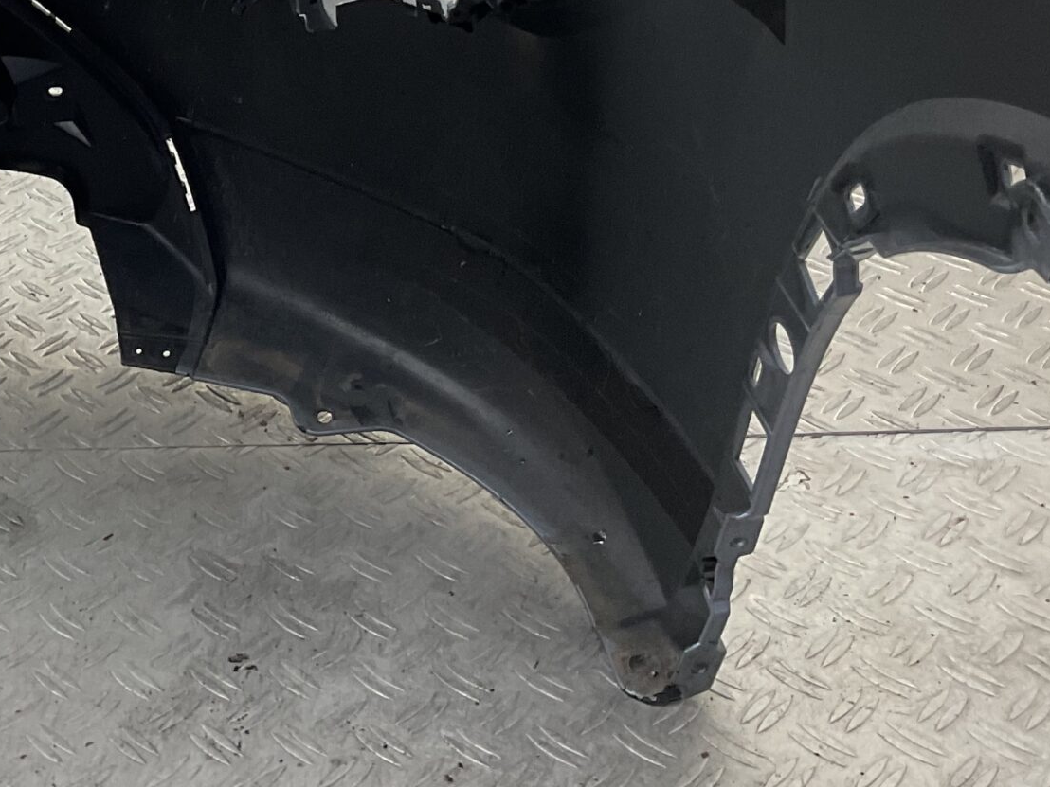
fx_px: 2032
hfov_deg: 27.3
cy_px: -69
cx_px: 1
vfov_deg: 20.9
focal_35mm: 67
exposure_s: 1/120
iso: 40
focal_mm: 3
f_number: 1.8
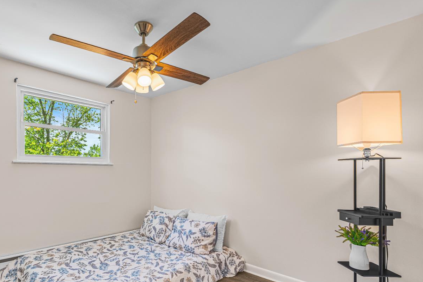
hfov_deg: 82.4
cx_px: 159
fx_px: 235
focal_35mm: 20
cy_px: 170
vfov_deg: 61.4
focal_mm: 16
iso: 320
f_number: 8
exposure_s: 1/4
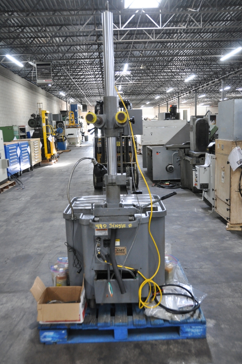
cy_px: 182
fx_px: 303
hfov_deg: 43.5
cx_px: 121
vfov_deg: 62.0
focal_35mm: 30
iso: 1000
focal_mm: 20
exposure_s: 1/30
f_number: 3.5
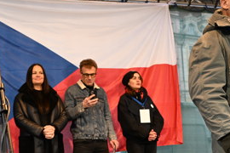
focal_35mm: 65
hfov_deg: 30.8
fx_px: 417
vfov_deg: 20.6
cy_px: 119
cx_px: 96
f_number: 4.5
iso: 3200
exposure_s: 1/250
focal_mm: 25.5
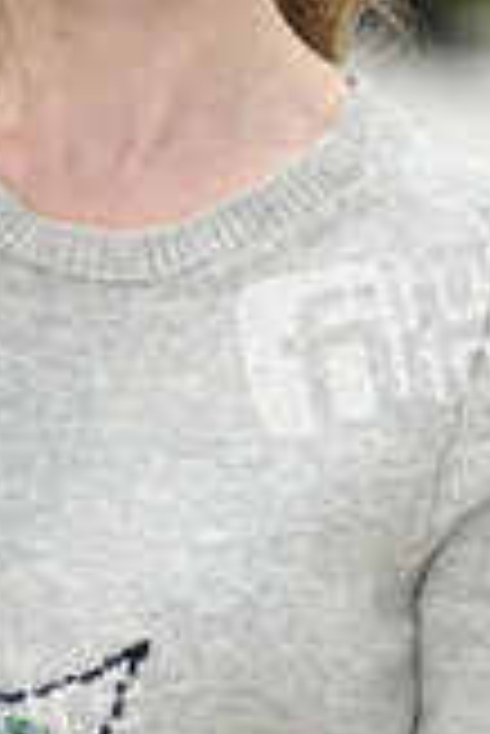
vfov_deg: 2.8
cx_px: 61
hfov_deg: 1.9
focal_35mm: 738
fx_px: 15034
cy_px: 104
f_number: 5
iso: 320
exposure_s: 1/250
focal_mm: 200
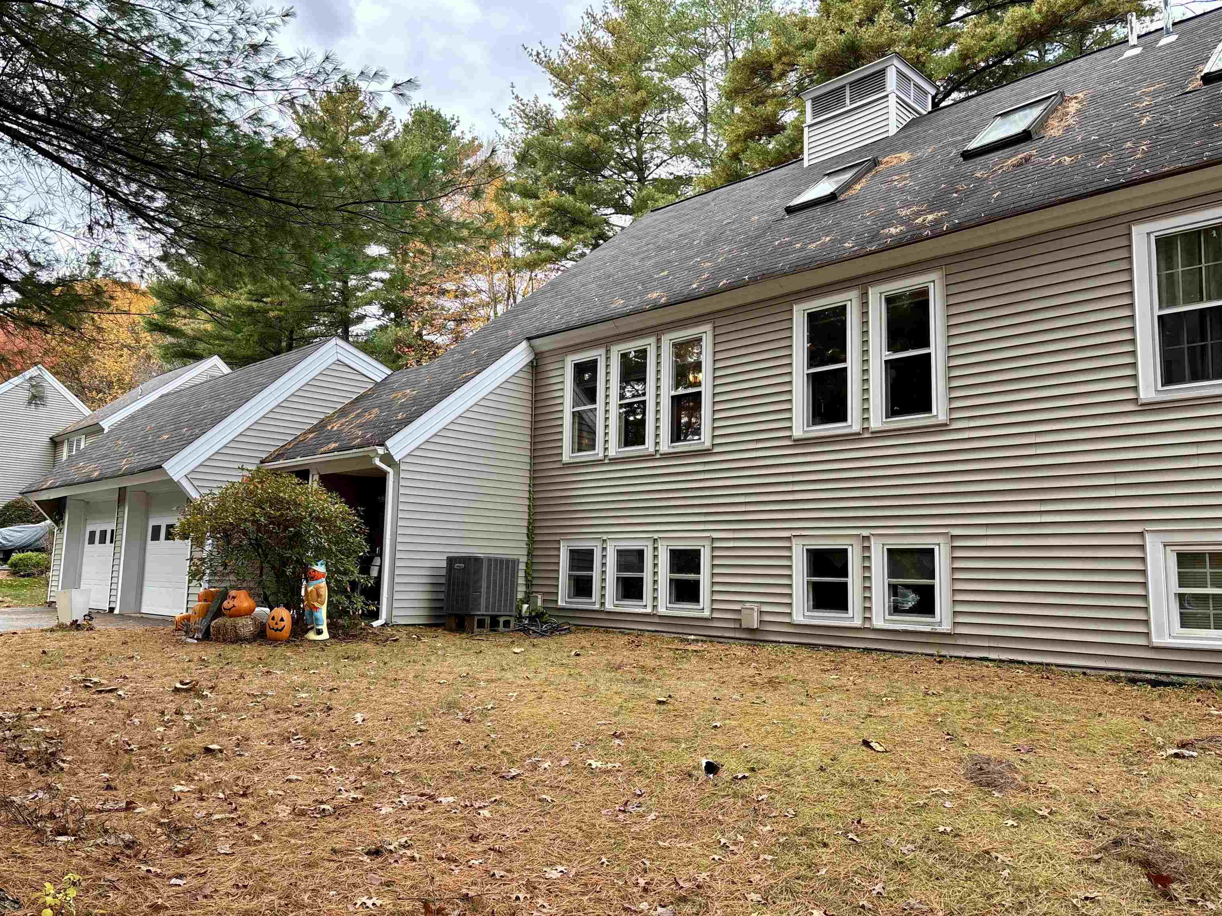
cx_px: 611
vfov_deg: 53.1
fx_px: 918
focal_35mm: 26
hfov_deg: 67.3
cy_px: 458
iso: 50
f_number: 1.6
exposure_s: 1/295
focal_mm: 5.96
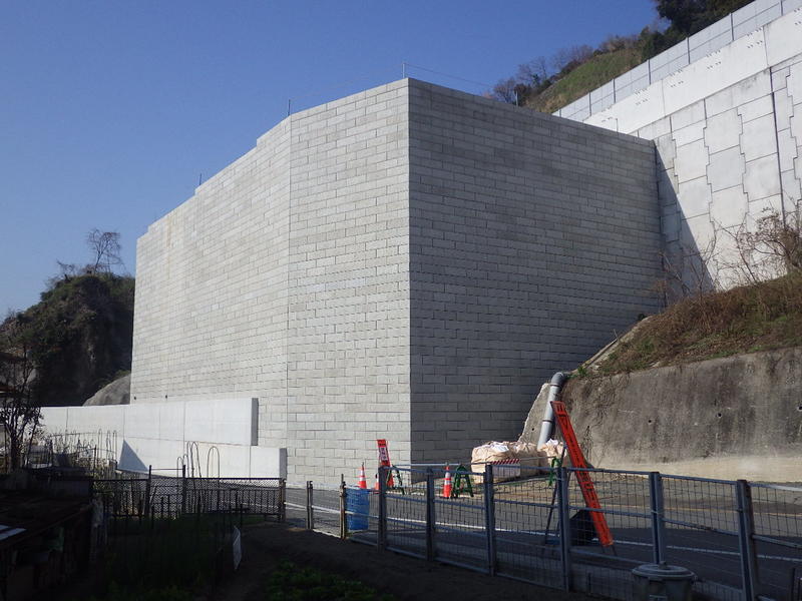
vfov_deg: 42.9
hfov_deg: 55.4
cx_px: 401
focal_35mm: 33
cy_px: 300
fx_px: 765
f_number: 9.5
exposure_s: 1/320
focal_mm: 5.9
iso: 125
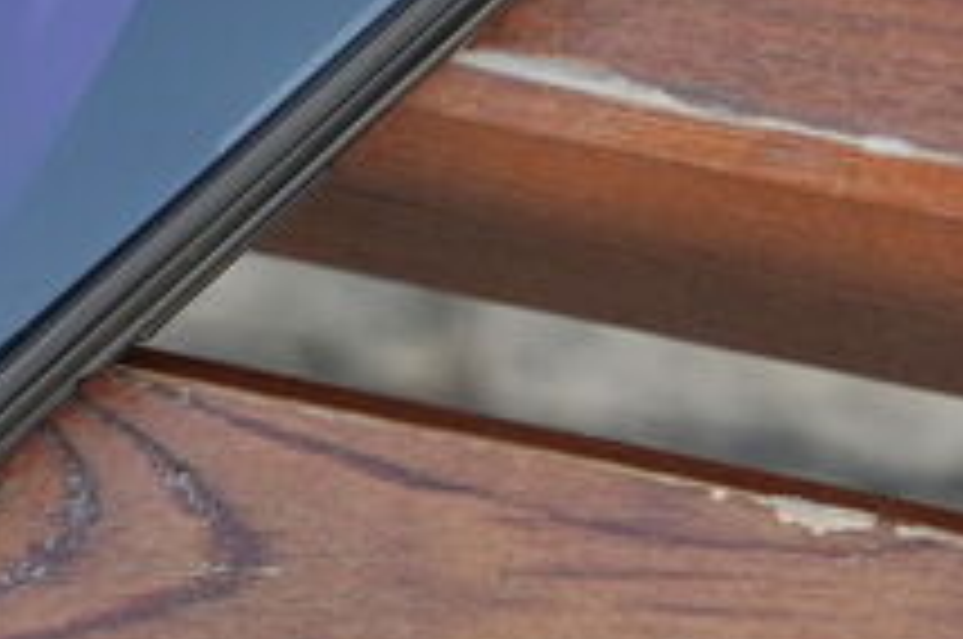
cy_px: 184
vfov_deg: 6.2
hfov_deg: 9.1
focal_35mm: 221
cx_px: -396
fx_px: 5903
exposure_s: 1/250
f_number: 6.3
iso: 800
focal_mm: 57
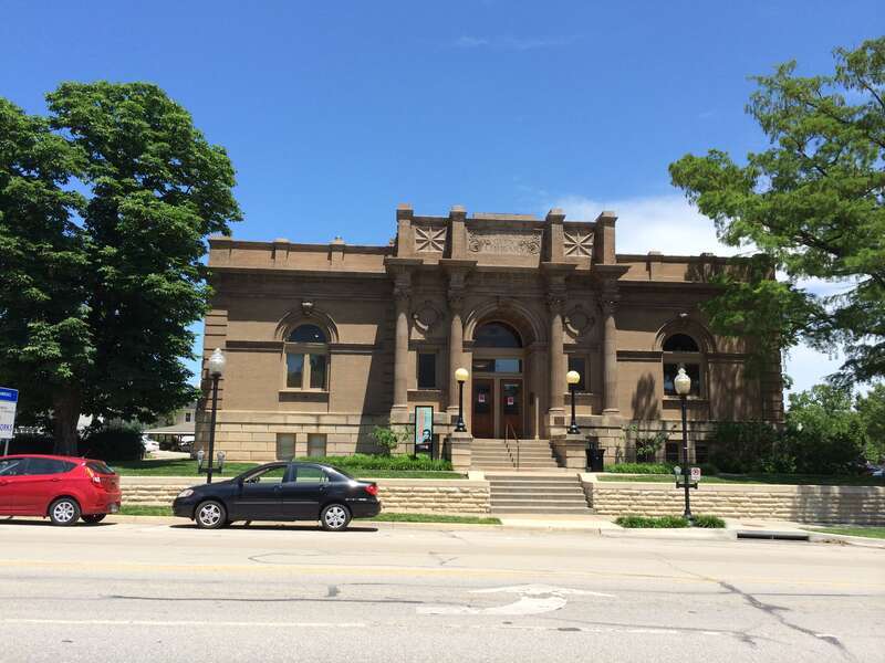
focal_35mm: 30
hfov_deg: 60.0
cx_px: 442
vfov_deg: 46.8
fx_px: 767
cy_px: 332
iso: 32
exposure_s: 1/1866
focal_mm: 4.12
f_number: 2.2
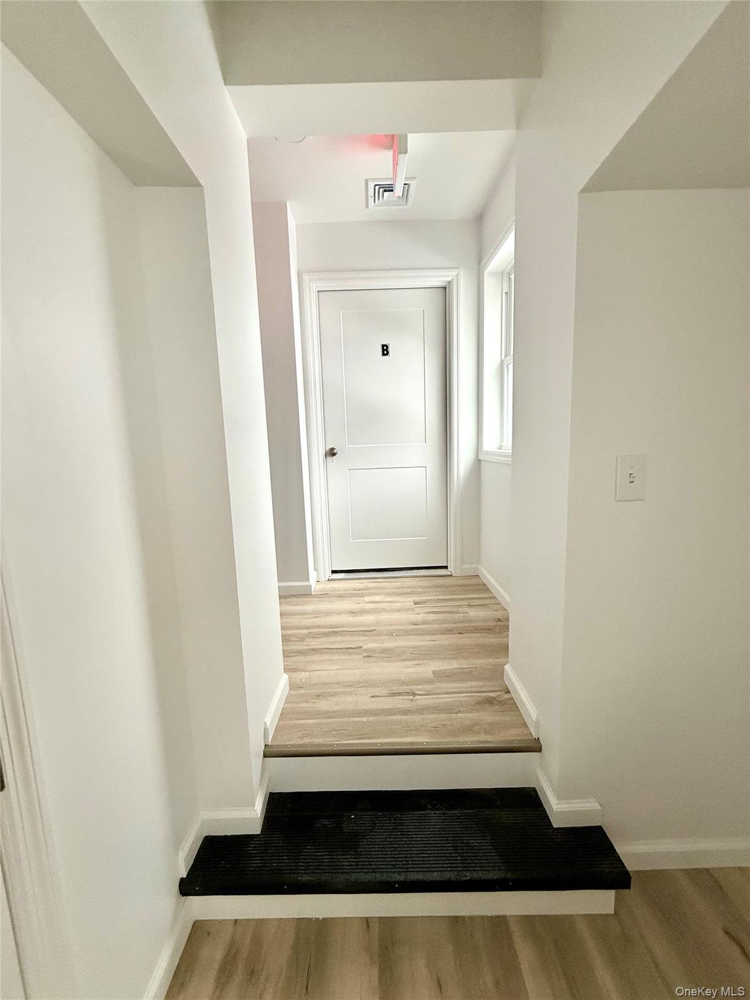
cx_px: 375
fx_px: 404
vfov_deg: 102.1
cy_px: 500
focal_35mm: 14
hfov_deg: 85.7
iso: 250
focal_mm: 2.22
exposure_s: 1/120
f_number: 2.2
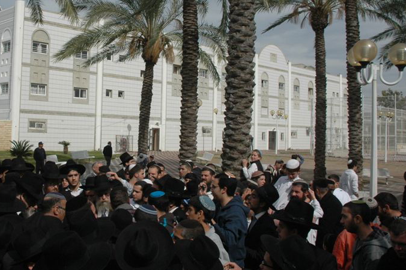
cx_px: 126
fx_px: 563
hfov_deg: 39.0
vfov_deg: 26.8
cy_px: 99
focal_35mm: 50
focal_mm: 22
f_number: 14
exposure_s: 1/640
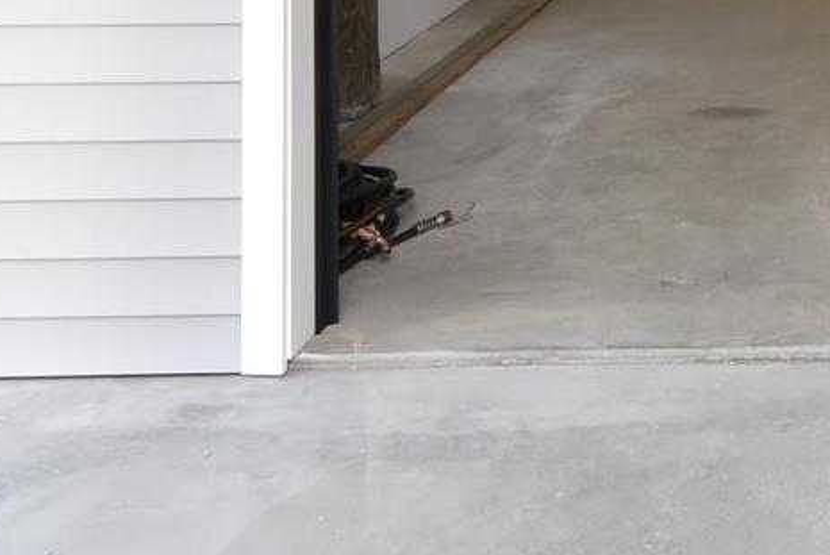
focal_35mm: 65
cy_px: -284
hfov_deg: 28.1
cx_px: 916
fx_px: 1500
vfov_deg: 18.5
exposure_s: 1/160
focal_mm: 14
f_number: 6.3
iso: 500
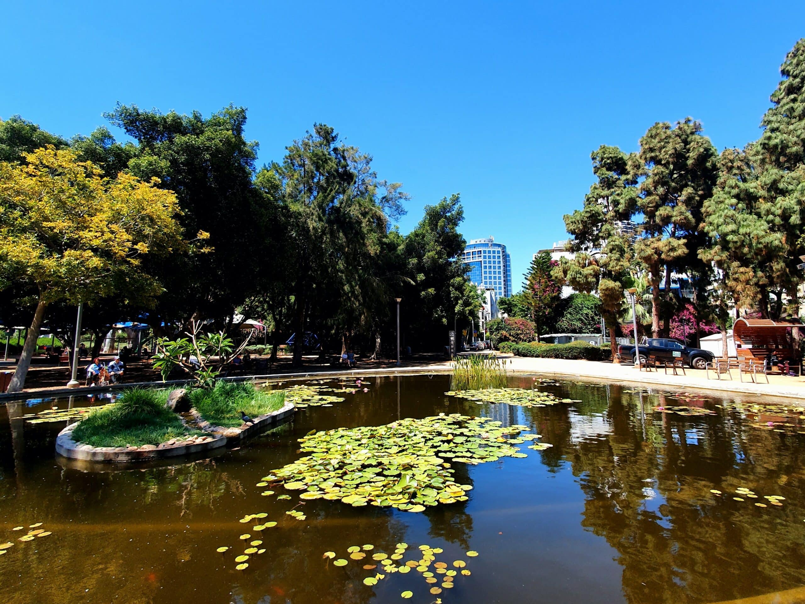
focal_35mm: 13
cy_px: 302
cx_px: 402
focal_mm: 1.8
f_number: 2.2
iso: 50
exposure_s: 1/594
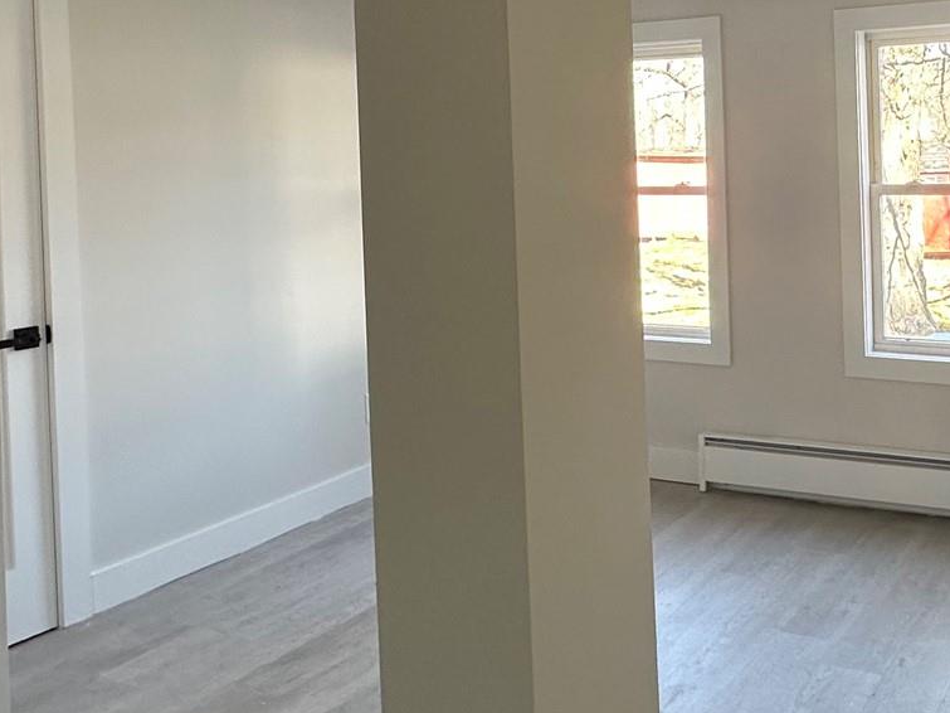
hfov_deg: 46.9
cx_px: 734
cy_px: 160
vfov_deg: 36.6
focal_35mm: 38
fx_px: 1043
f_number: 2.2
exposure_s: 1/99
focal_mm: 2.22
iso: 125
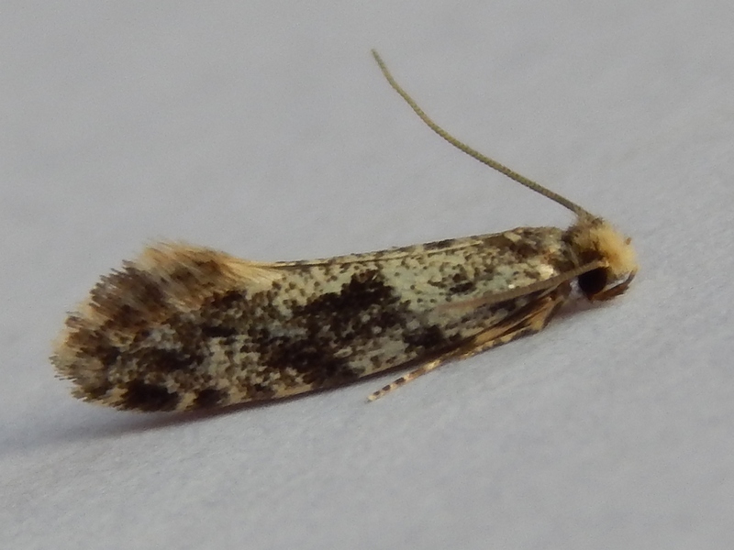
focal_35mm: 209
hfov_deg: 9.5
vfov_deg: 7.1
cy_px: 275
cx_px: 367
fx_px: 4432
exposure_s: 1/100
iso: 125
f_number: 5.4
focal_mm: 37.1
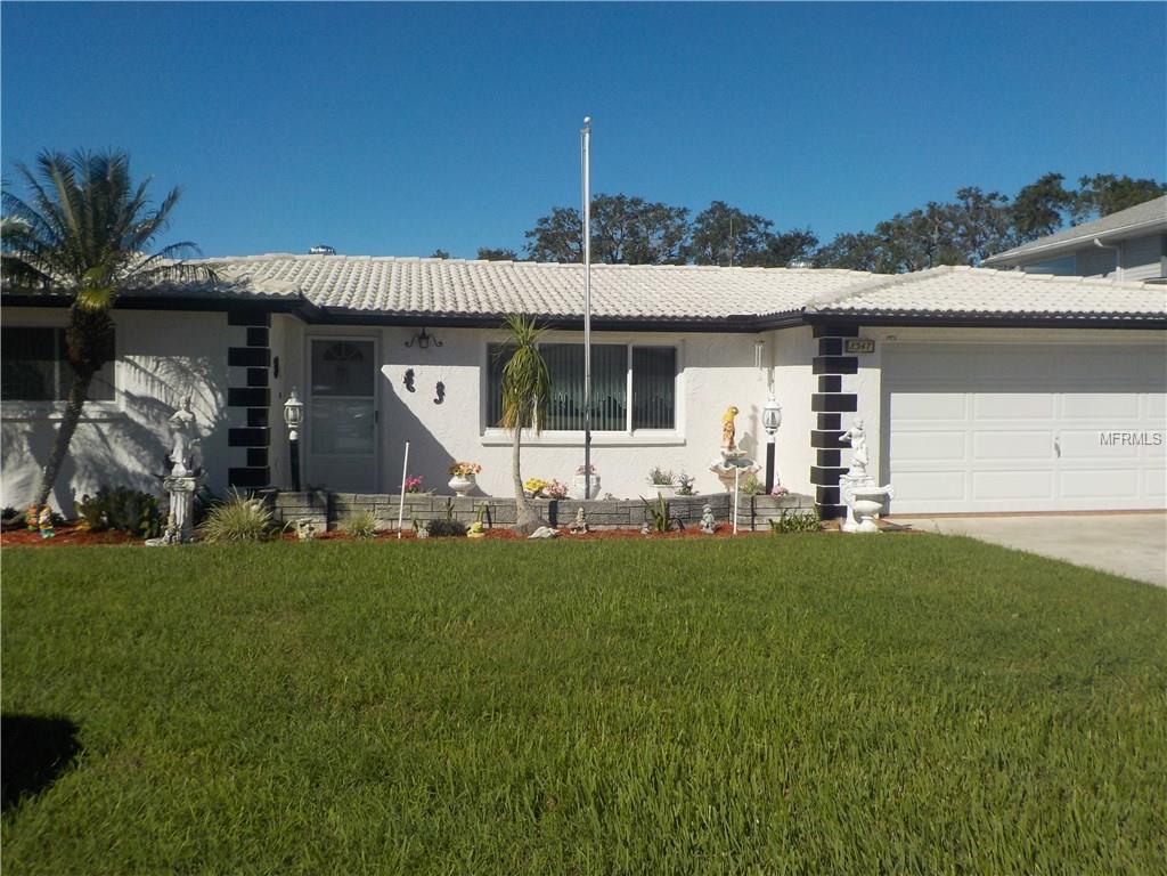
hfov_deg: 60.0
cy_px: 438
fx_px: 1011
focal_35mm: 30
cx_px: 584
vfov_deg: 46.8
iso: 125
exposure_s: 1/640
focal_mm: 4.1
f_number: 6.6
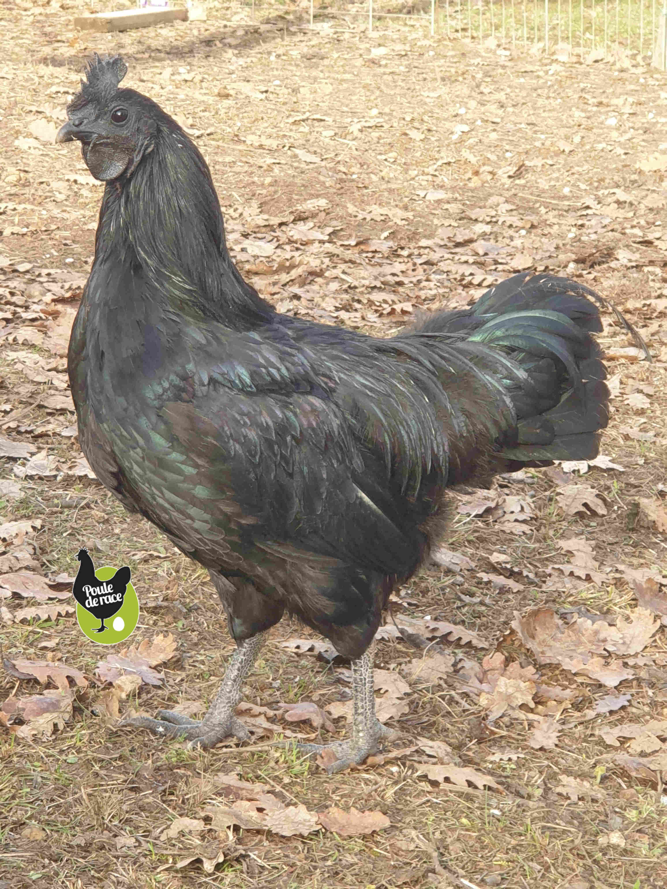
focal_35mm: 52
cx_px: 334
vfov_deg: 36.8
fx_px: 1336
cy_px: 444
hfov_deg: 28.0
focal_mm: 6
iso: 100
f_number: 2.4
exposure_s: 1/100
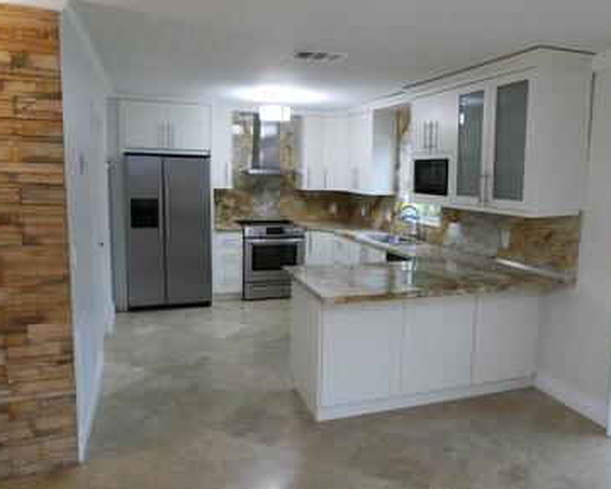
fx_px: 470
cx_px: 321
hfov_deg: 66.0
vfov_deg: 54.9
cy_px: 239
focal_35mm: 26
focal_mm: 4.3
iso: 800
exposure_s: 1/60
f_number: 3.3
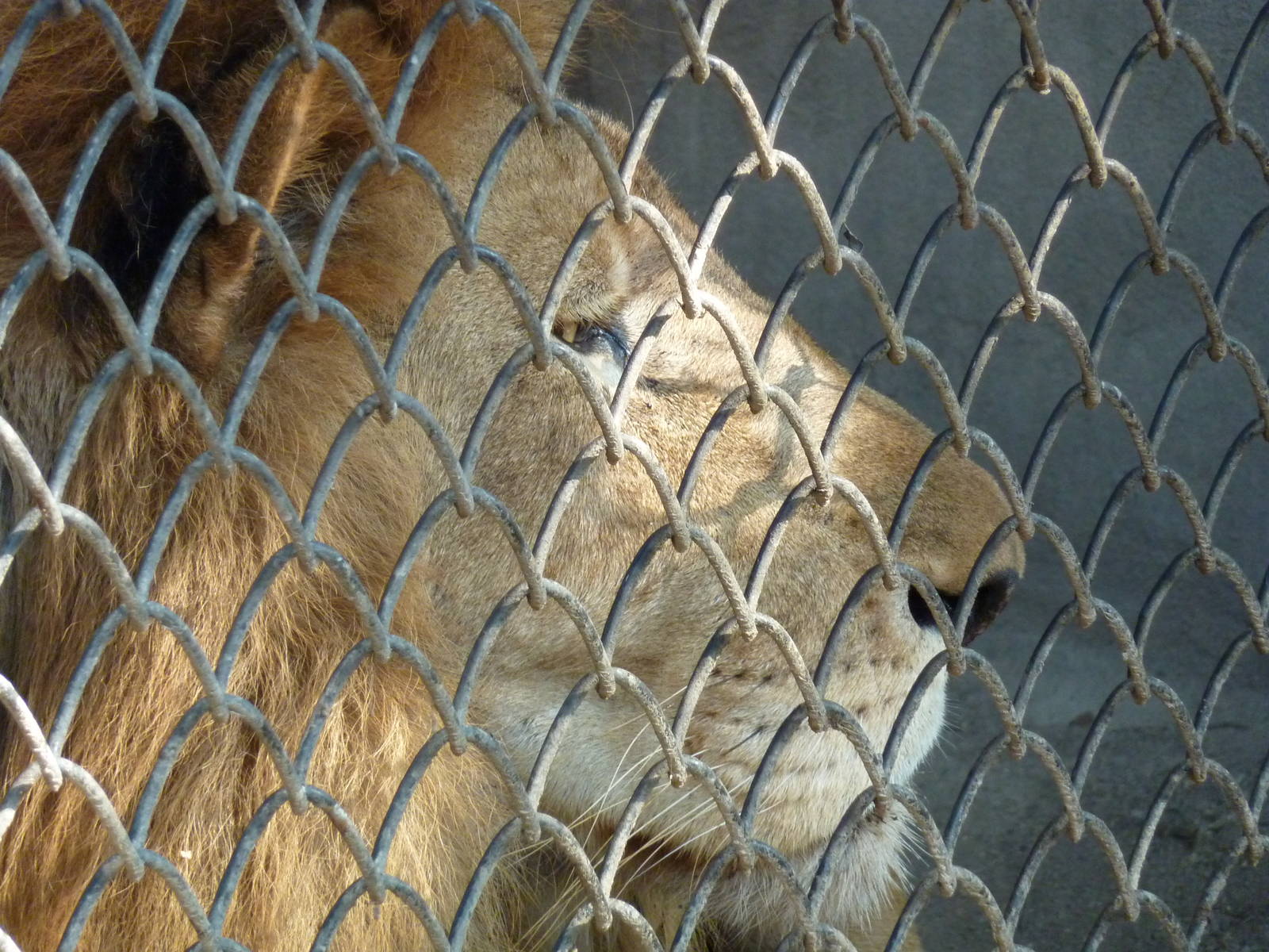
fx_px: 10191
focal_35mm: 278
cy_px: 476
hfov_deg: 7.1
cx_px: 634
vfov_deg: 5.3
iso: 400
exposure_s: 1/100
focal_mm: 45.7
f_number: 4.8
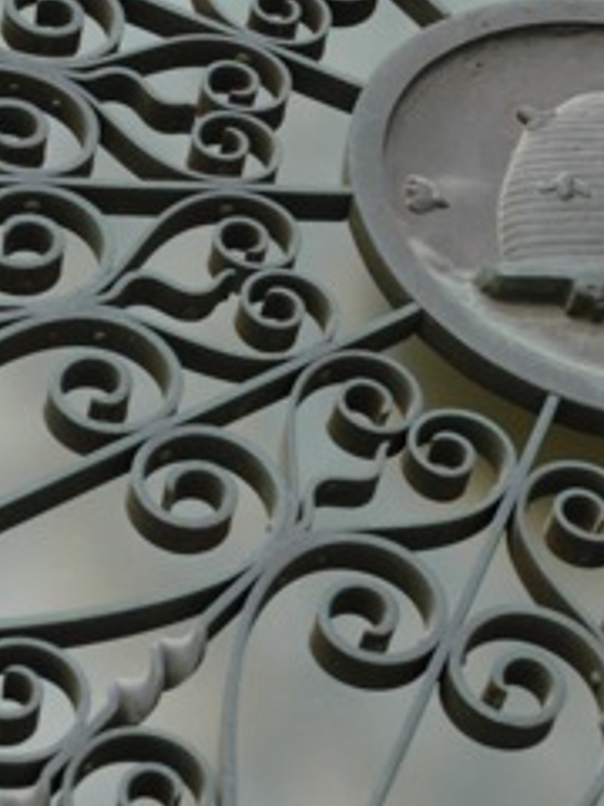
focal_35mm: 114
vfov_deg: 17.3
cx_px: 268
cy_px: 406
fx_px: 2652
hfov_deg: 13.0
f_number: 11
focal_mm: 38
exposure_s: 1/20
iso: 400
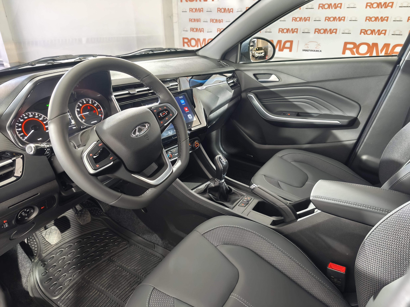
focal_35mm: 23
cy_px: 154
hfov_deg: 73.9
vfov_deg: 58.9
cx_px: 205
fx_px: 272
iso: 2500
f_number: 1.7
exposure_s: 1/25
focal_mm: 5.35
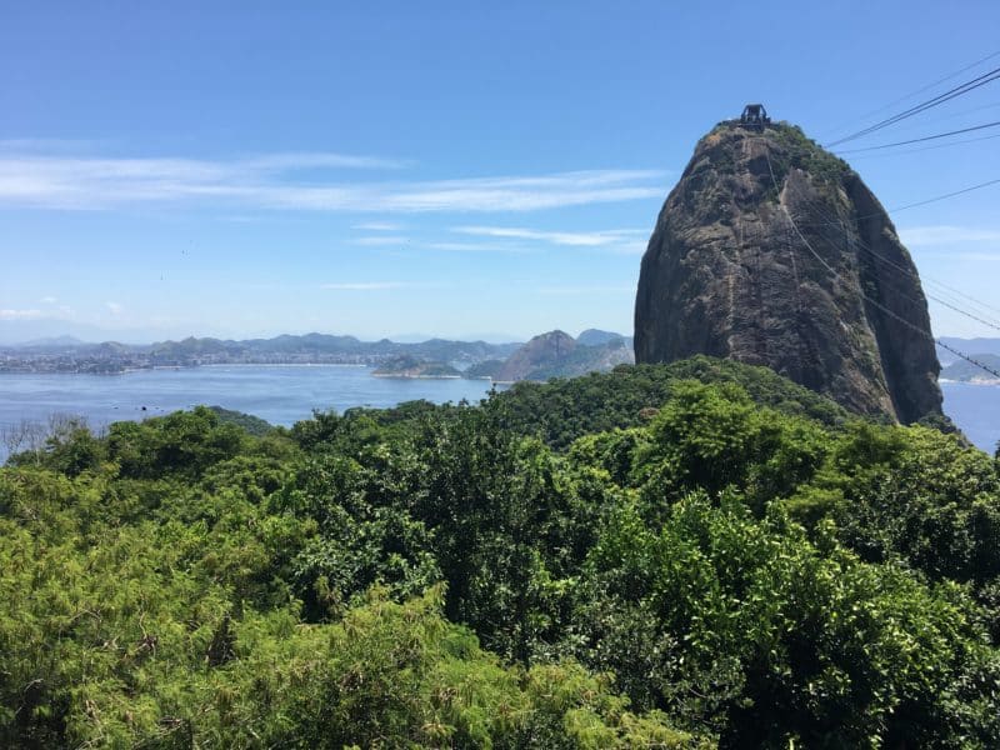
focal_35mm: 29
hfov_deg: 61.7
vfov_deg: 48.2
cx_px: 500
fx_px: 838
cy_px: 375
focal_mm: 4.15
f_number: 2.2
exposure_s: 1/1026
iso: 25
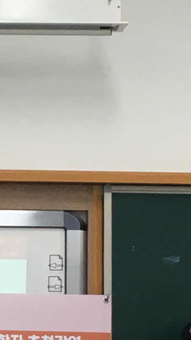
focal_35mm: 179
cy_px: 282
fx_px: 1613
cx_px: -57
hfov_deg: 6.7
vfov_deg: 12.0
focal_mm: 4.15
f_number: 2.2
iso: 25
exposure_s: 1/30
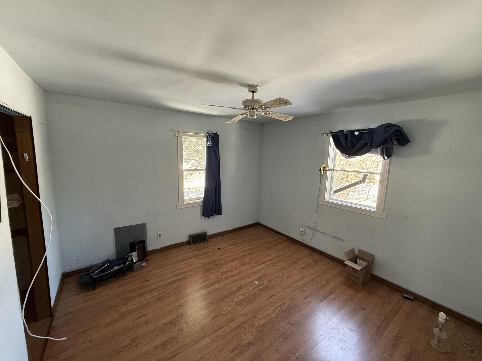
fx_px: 195
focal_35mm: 14
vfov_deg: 85.7
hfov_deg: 102.1
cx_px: 241
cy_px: 180
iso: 320
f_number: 2.2
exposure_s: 1/99
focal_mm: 2.22
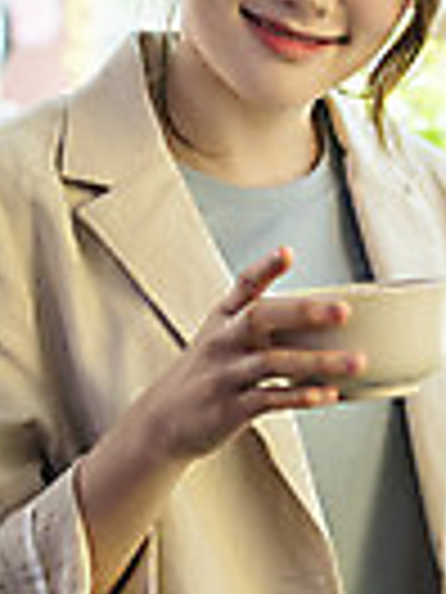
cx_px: 372
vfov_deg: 13.5
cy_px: 279
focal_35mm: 146
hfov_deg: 10.1
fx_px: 2508
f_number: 3.2
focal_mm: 50
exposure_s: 1/640
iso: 400
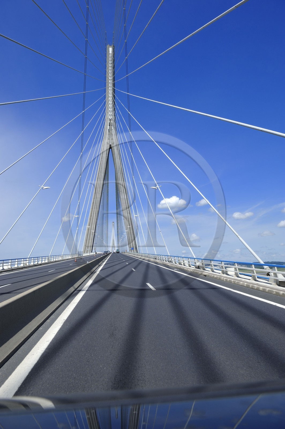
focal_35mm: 24
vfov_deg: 73.8
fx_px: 285
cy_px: 214
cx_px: 142
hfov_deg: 53.1
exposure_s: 1/800
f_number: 7.1
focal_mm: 24
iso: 200
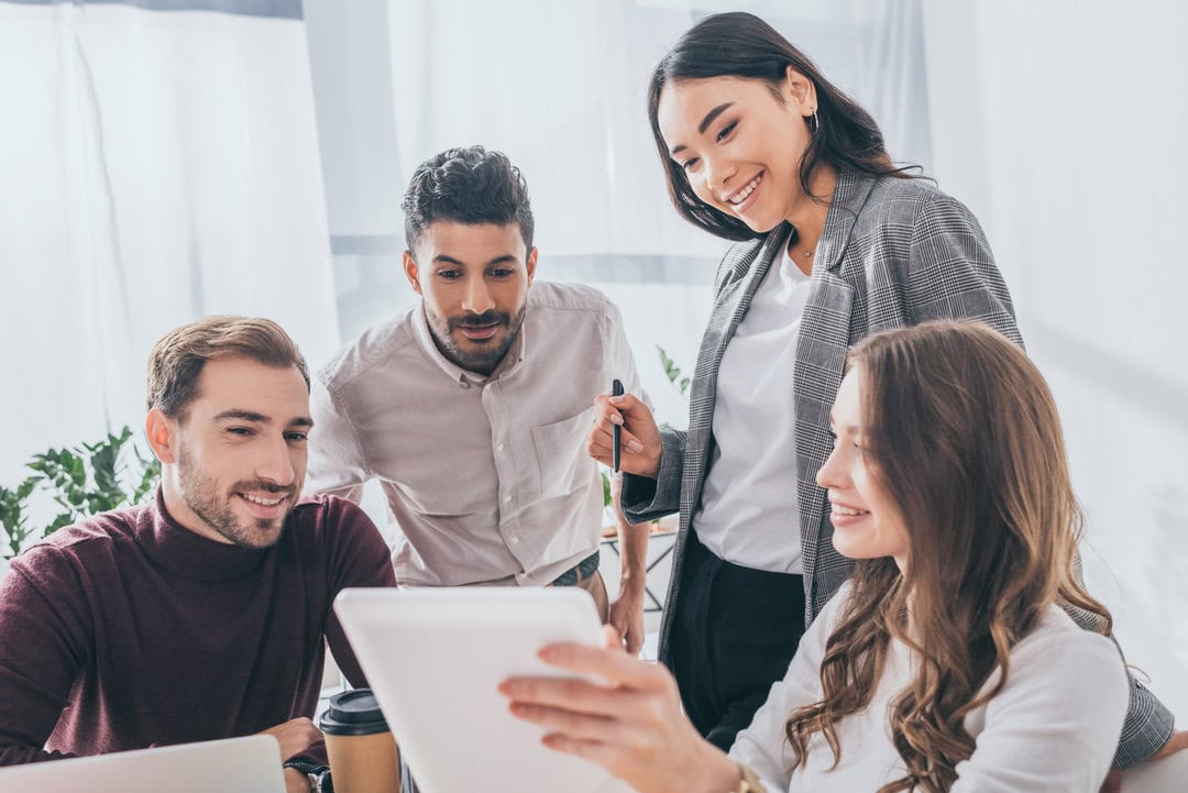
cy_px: 396
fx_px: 1155
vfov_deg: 37.9
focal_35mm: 35
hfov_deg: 54.4
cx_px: 594
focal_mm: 35
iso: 100
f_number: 4
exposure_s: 1/200
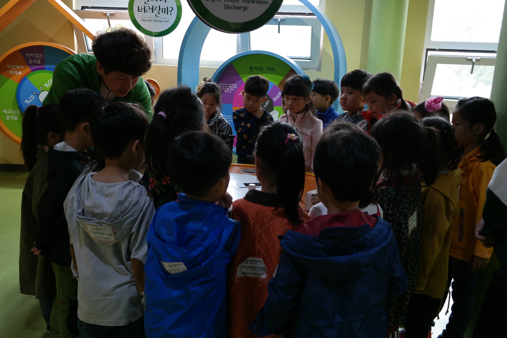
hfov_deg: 53.1
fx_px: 507
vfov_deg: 36.9
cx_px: 254
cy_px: 169
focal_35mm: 36
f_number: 3.5
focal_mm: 24
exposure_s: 1/50
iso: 400
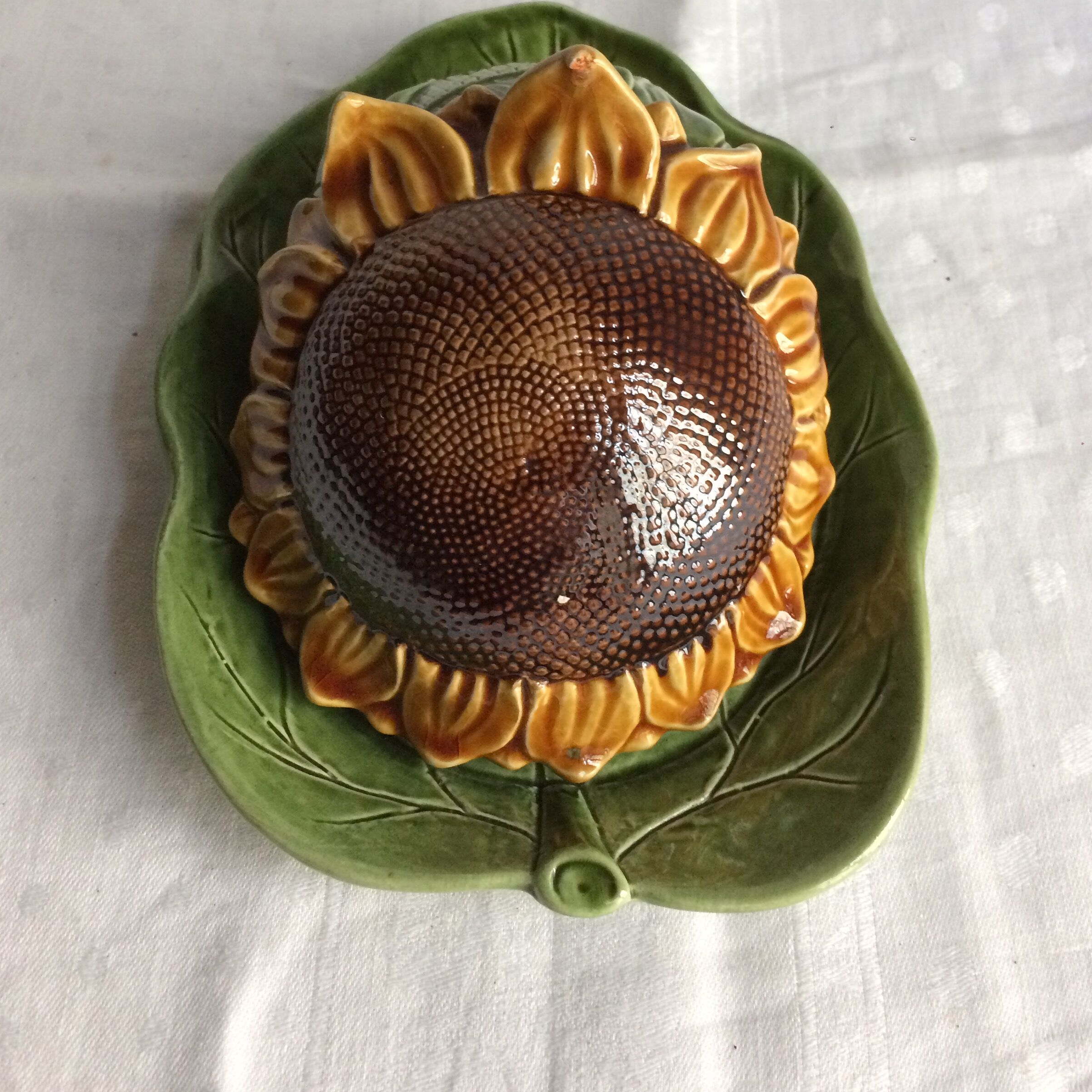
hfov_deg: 47.2
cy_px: 379
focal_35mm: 35
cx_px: 535
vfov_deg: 46.6
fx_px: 1249
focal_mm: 4.15
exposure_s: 1/33
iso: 320
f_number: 2.2
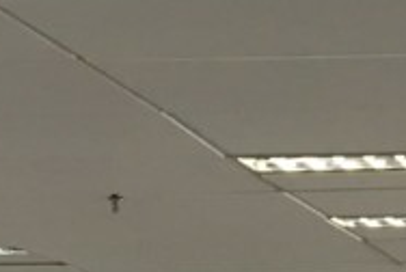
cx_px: 451
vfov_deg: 6.4
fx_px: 2316
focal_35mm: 205
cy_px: 674
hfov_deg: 9.9
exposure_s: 1/30
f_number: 2.2
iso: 80
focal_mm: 4.15
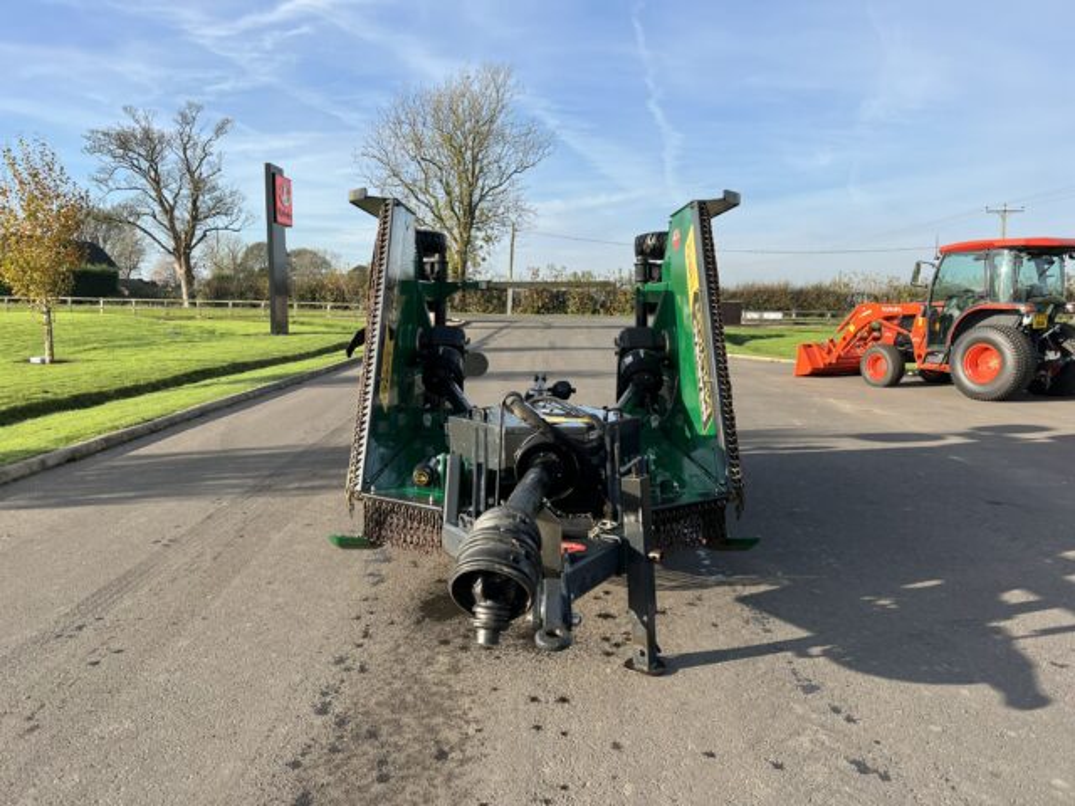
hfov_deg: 67.3
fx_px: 807
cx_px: 538
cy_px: 403
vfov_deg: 53.1
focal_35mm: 26
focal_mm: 5.7
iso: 50
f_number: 1.5
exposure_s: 1/2299
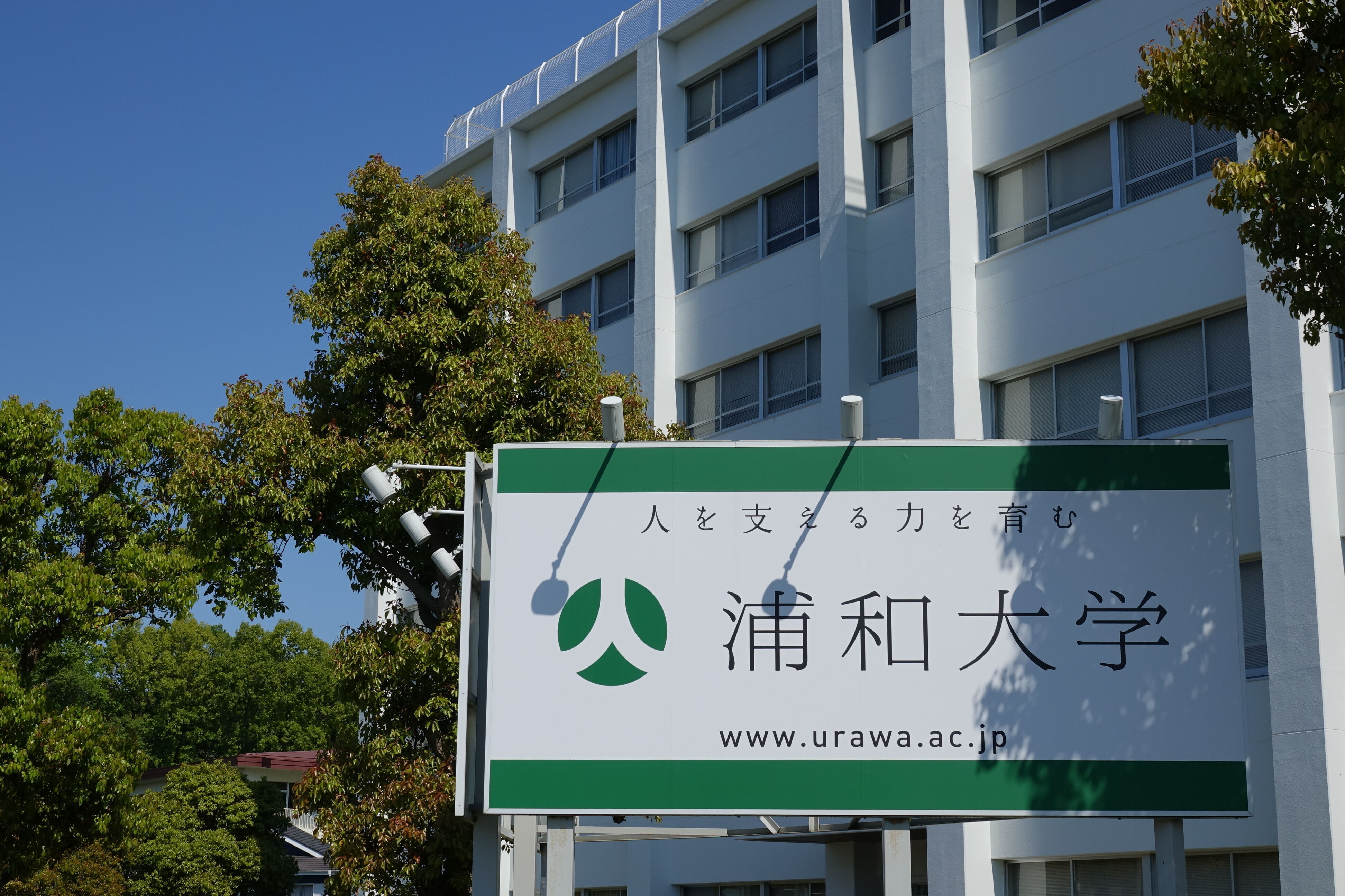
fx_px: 2092
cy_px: 448
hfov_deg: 35.6
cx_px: 672
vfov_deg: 24.2
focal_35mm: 56
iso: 100
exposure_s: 1/1000
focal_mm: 20.49
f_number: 5.6
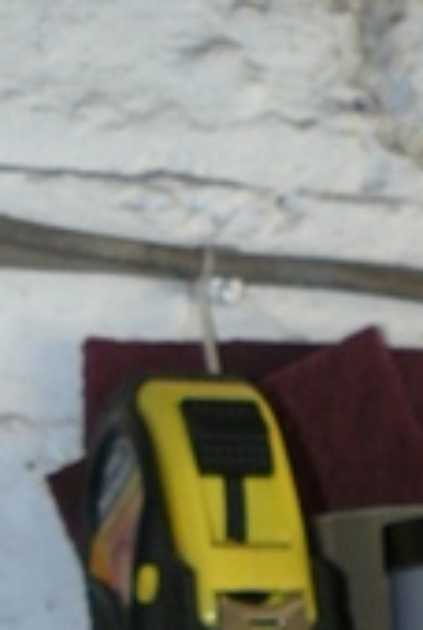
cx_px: 904
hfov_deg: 8.0
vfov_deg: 12.4
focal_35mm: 162
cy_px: 747
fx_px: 2843
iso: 100
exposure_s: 1/30
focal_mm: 6
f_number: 2.8
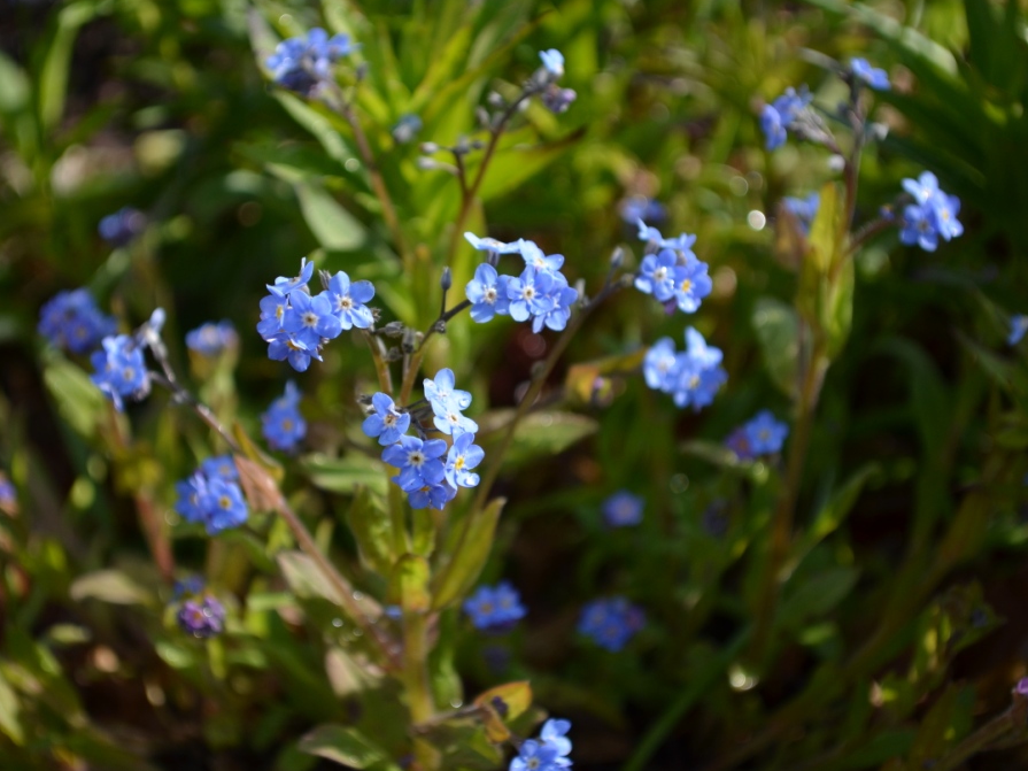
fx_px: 2689
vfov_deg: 16.3
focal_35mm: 91
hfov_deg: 21.6
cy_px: 384
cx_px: 441
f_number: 5.6
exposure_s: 1/1250
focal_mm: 55
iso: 400
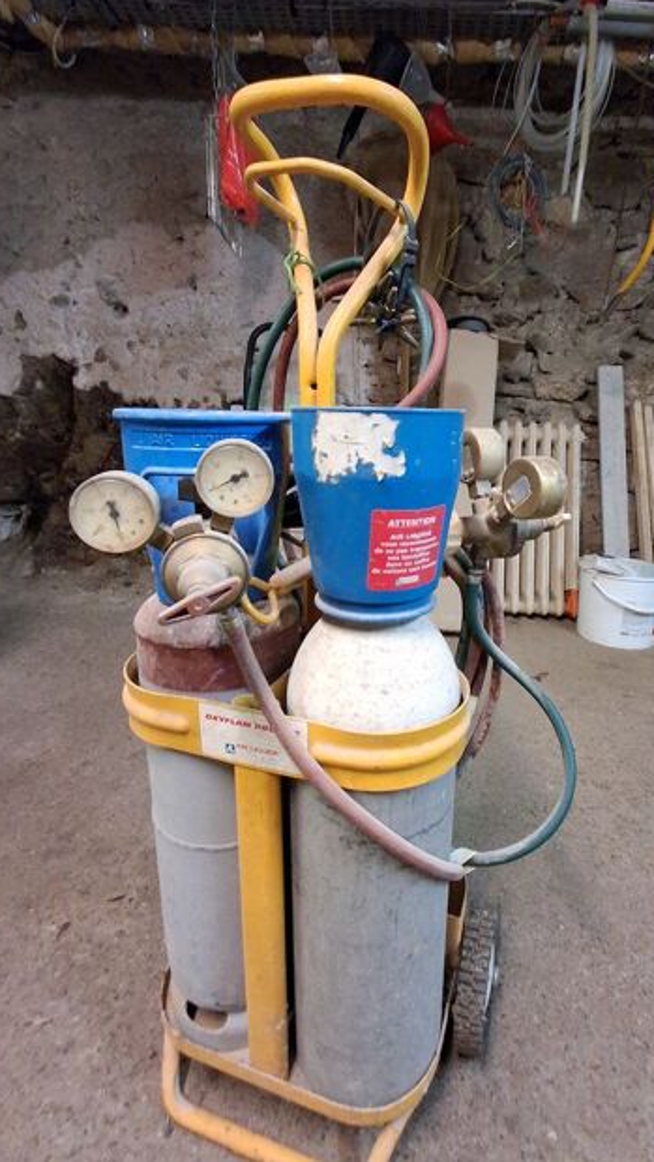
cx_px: 399
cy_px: 564
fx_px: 555
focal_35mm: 18
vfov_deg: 92.6
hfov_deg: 60.4
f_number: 2.2
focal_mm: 1.64
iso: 400
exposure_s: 1/33
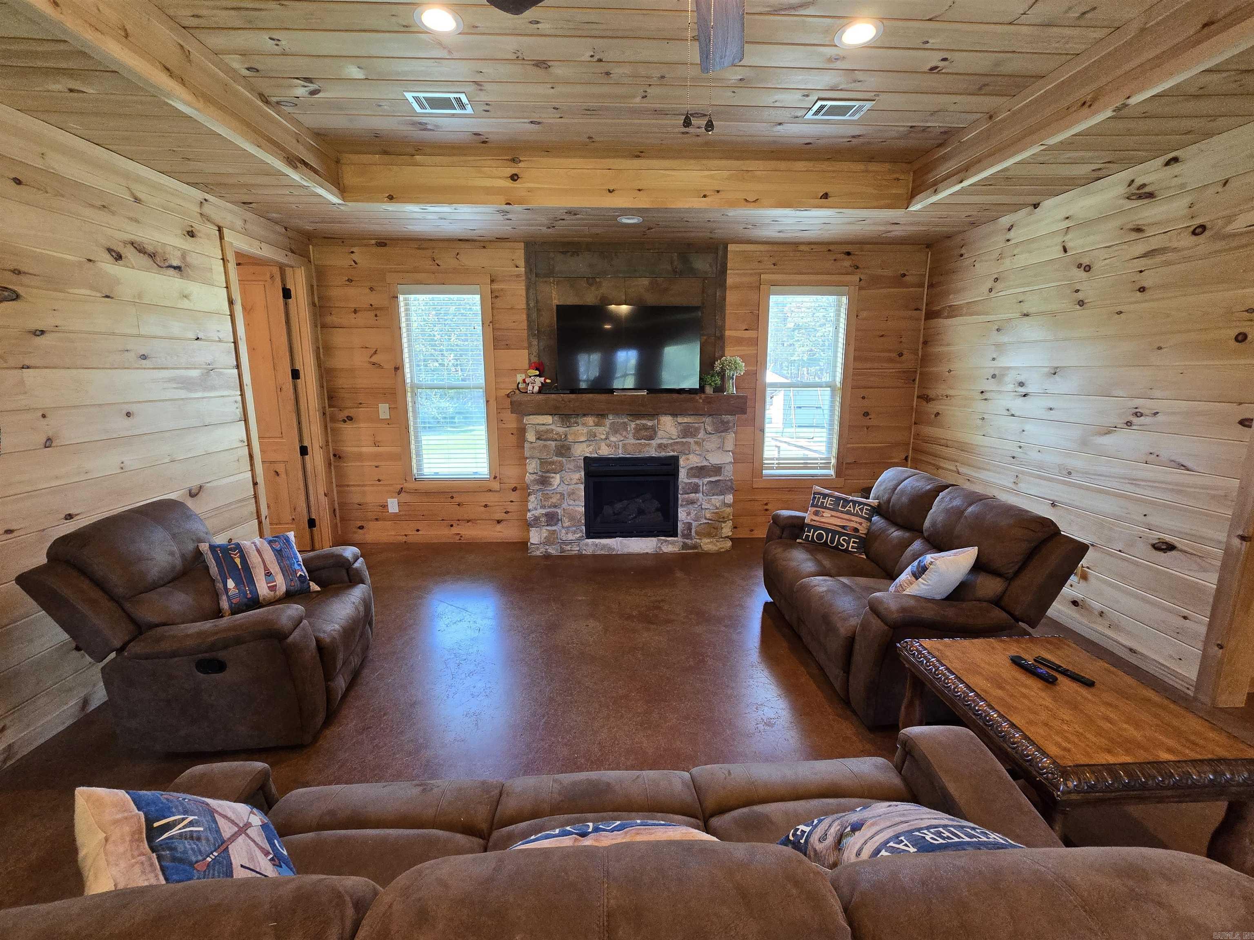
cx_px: 627
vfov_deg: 89.9
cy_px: 470
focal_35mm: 13
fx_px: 471
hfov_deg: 106.2
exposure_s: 1/60
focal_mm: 2.2
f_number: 2.2
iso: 250
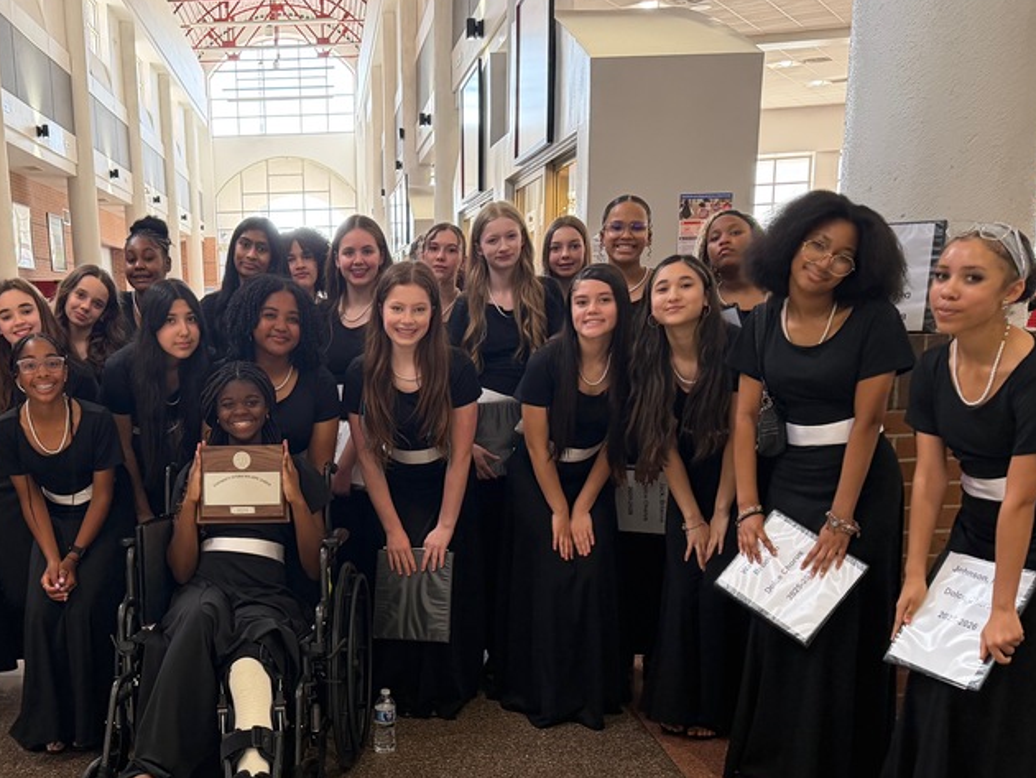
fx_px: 1168
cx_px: 319
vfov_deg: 36.0
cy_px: 581
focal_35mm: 39
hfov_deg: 46.8
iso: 320
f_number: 1.78
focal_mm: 6.76
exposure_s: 1/120
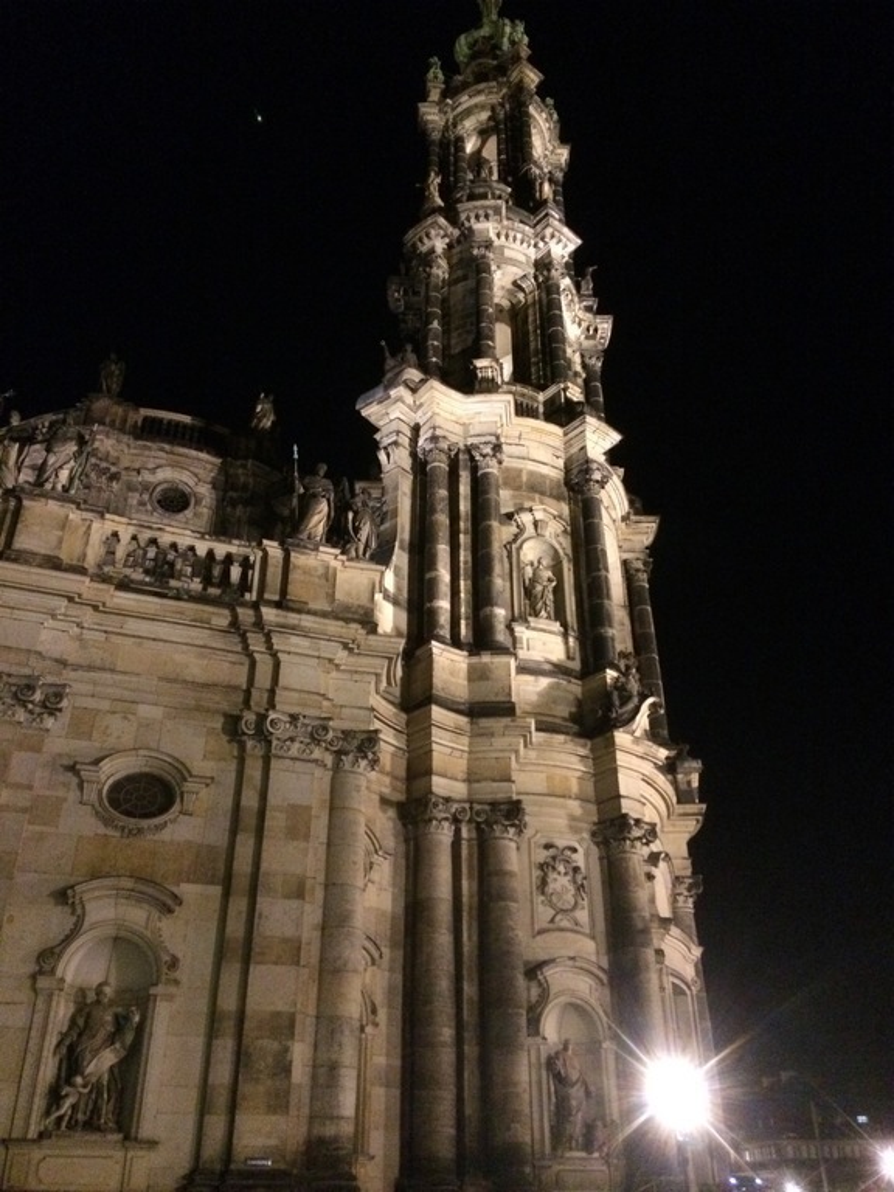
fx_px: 999
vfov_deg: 61.7
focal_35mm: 29
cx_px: 447
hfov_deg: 48.2
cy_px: 596
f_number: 2.2
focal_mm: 4.15
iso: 640
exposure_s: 1/17
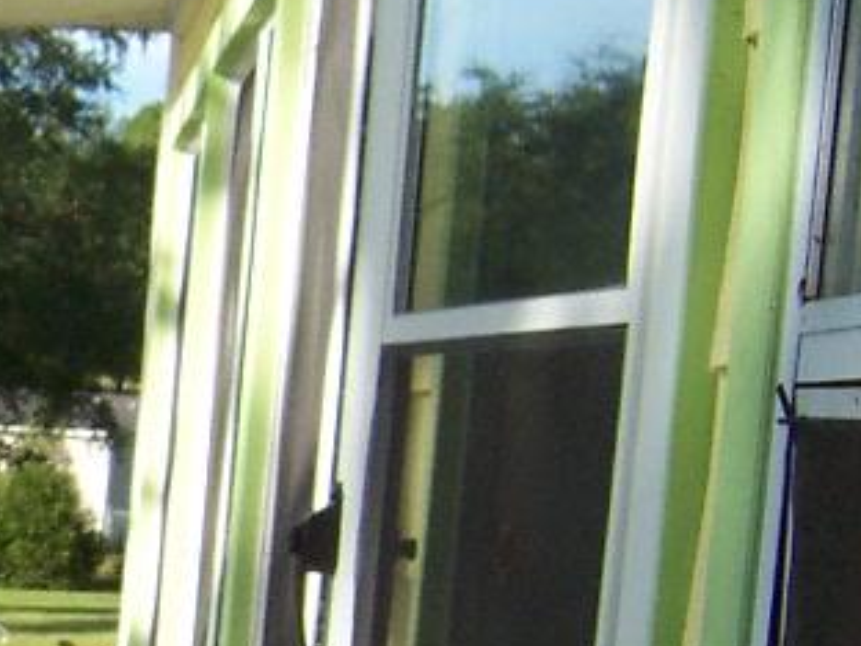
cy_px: 756
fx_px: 3159
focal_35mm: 127
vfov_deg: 11.5
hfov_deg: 14.1
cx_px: -571
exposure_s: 1/350
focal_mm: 5.5
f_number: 4
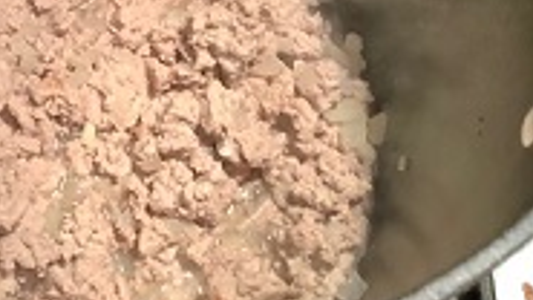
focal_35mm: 73
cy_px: 3
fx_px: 1032
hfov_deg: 27.4
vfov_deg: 16.2
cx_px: 6
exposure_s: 1/60
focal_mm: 3.3
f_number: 2.4
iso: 200
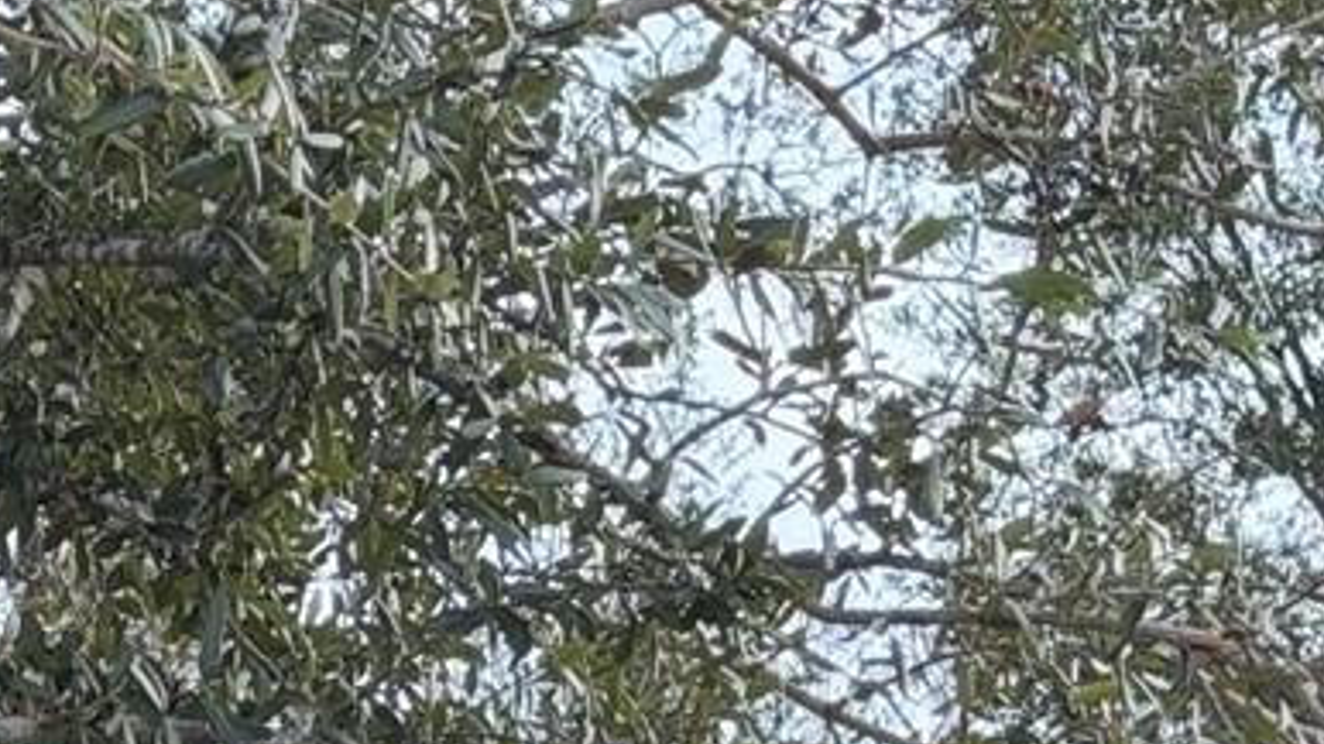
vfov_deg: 5.4
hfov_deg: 9.8
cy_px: 1920
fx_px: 7617
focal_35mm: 217
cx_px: -264
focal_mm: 6.76
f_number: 1.78
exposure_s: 1/1264
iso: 100
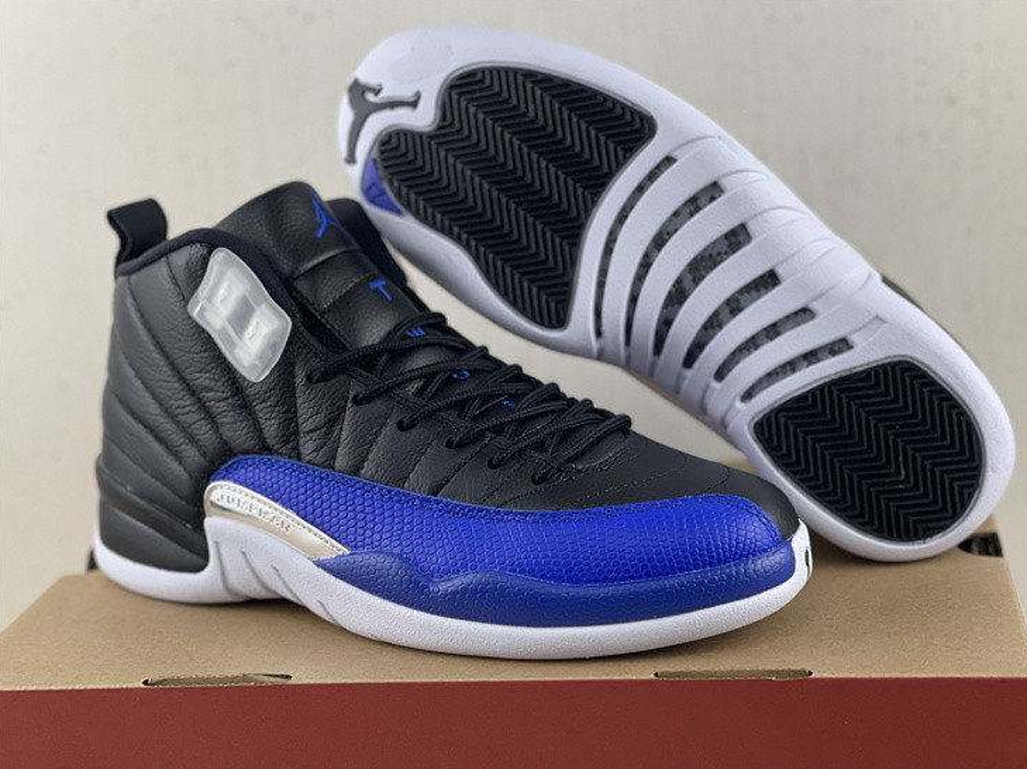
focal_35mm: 65
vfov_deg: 22.6
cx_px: 517
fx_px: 1927
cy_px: 384
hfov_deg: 29.8
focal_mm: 7.5
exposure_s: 1/100
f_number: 2.2
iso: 160
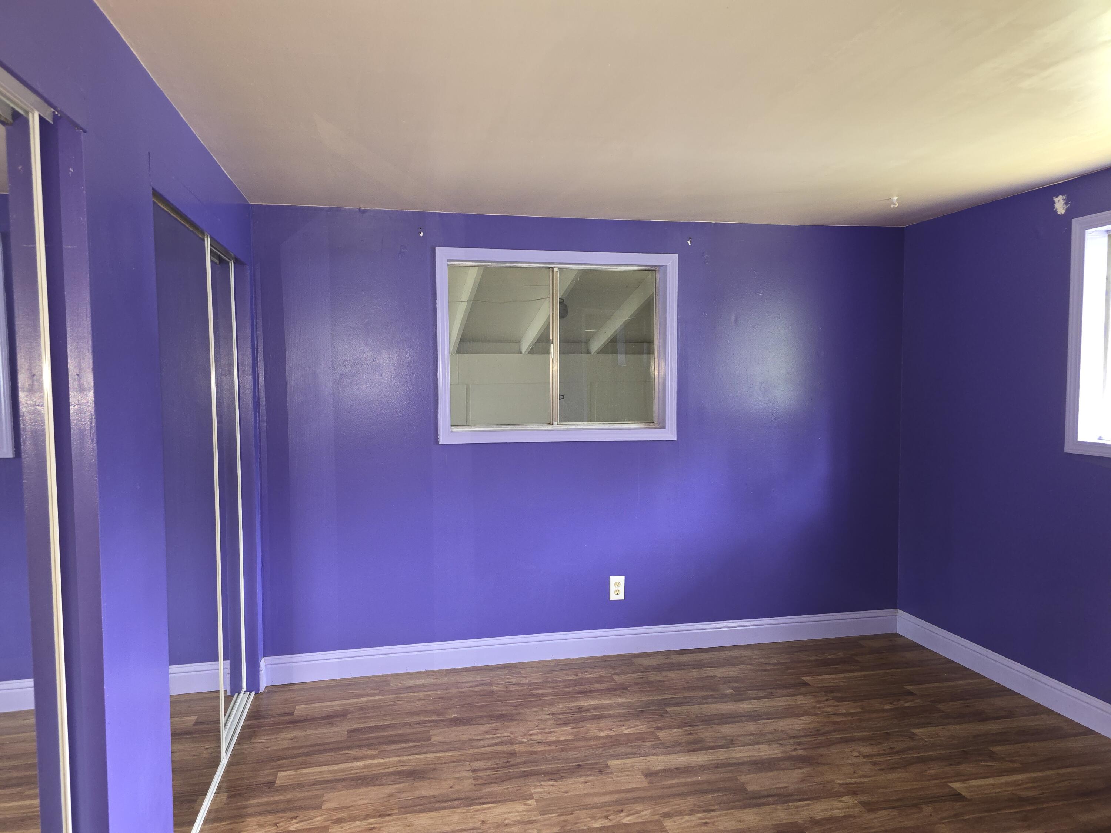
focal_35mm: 23
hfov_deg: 73.9
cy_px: 416
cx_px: 556
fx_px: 738
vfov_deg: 58.9
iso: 125
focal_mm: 6.3
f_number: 1.7
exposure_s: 1/12
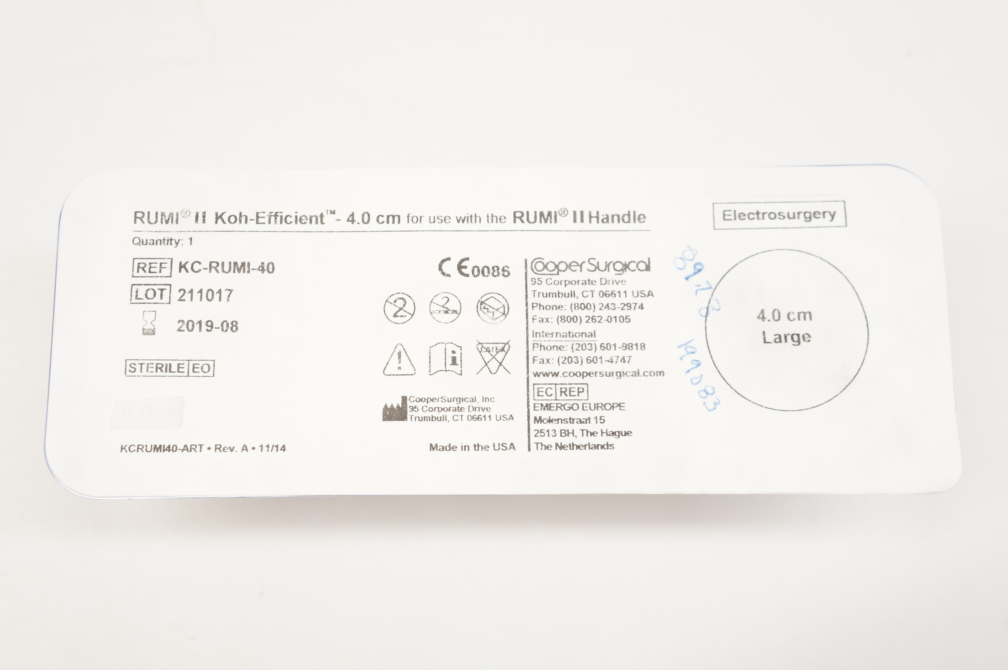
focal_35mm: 42
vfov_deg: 31.8
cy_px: 335
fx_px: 1175
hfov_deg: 46.4
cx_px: 504
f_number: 5.6
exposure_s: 1/60
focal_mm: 28
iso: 400
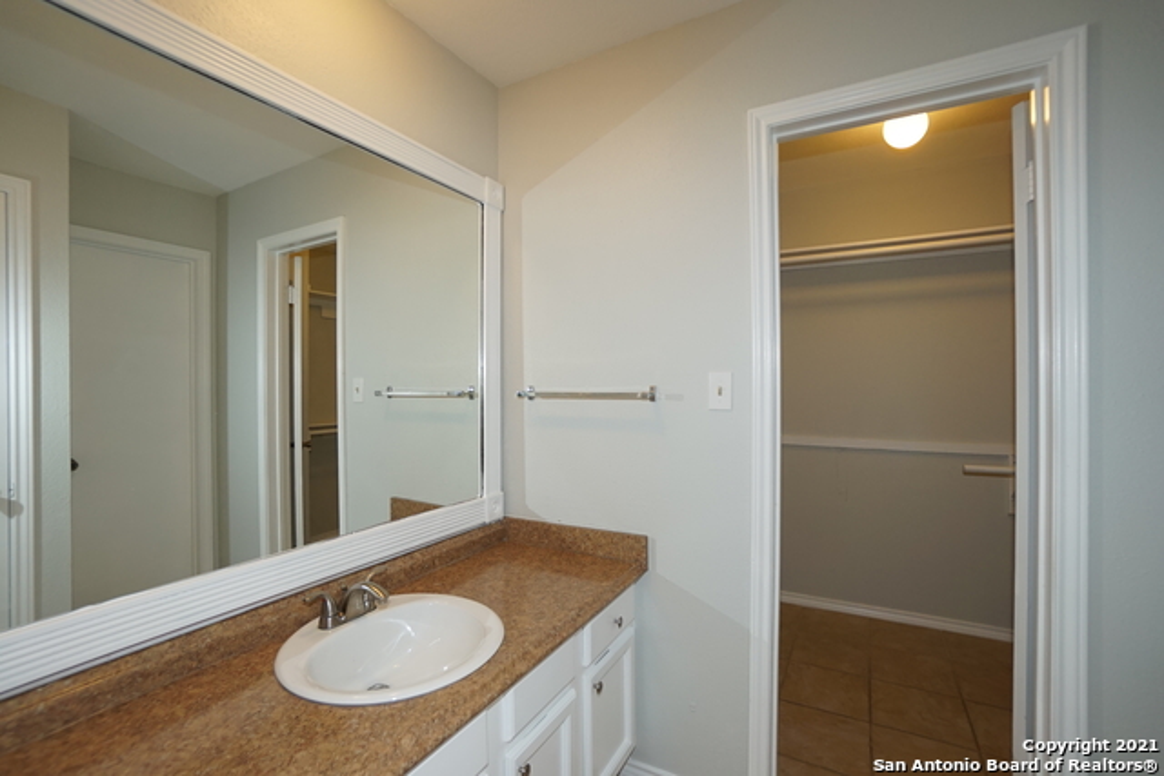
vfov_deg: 77.4
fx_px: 485
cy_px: 388
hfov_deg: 100.4
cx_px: 582
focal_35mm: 15
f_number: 4
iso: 500
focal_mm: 10
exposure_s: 1/160
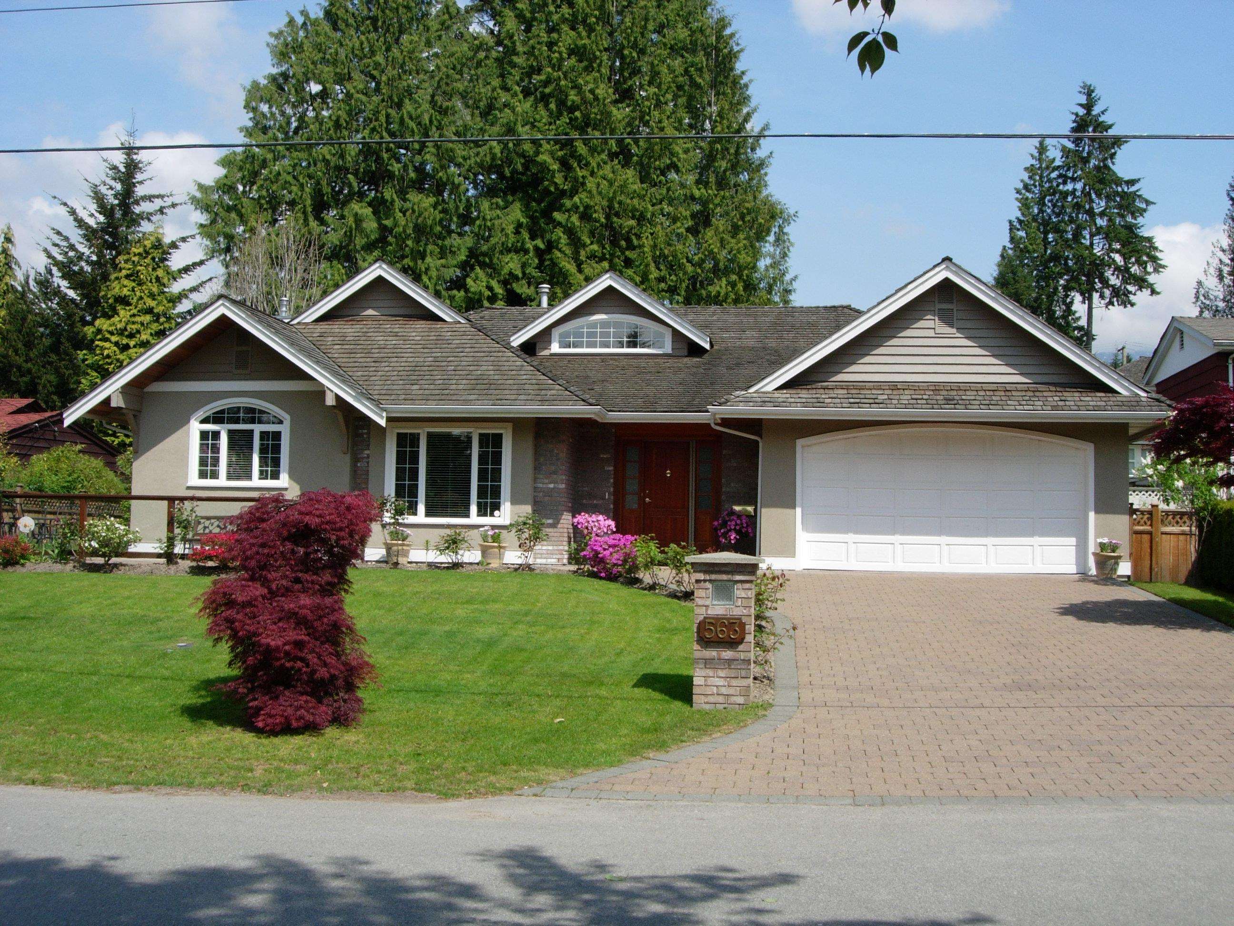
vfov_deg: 37.7
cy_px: 463
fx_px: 1355
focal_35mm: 38
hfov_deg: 49.0
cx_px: 617
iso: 64
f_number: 4.8
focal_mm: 7.8
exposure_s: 1/592
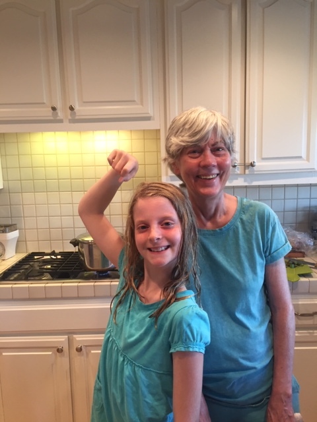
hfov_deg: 48.2
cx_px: 158
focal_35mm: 29
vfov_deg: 61.7
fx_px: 354
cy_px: 211
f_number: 2.2
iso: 100
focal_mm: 4.15
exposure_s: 1/30
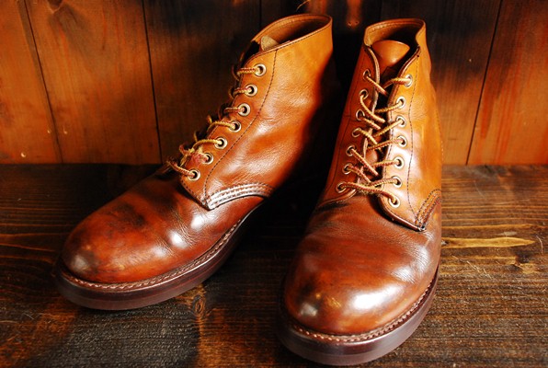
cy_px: 184
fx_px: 549
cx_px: 274
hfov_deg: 53.0
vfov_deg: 37.0
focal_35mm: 36
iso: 1000
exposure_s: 1/25
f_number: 4
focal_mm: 24
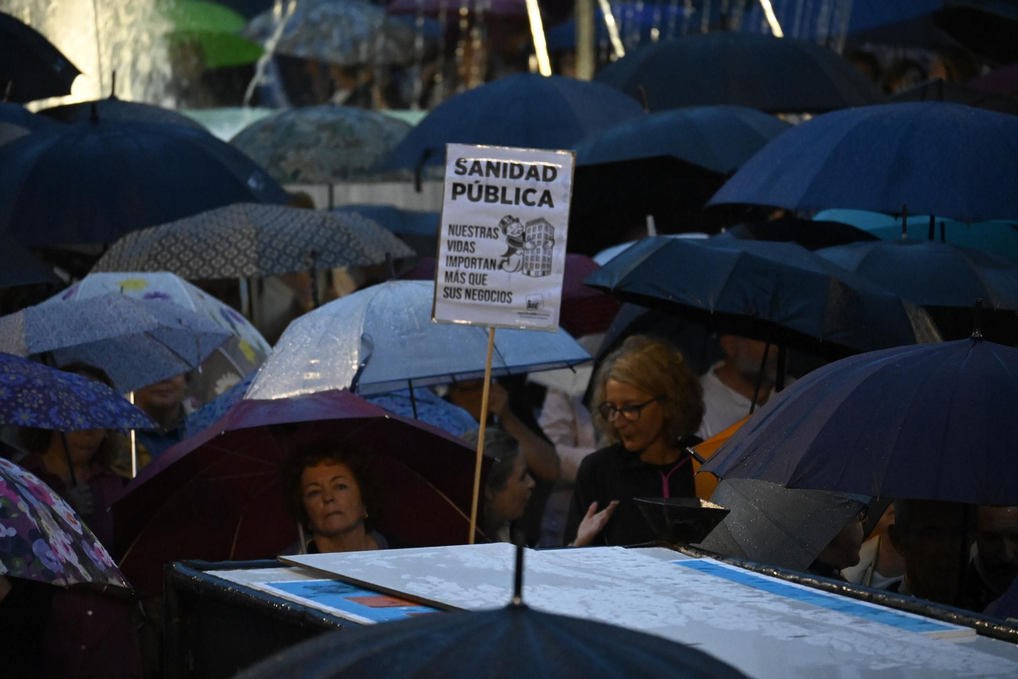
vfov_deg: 5.4
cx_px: 509
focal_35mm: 255
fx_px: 7209
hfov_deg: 8.1
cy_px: 340
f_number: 5.6
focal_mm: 170
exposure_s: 1/160
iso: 6400
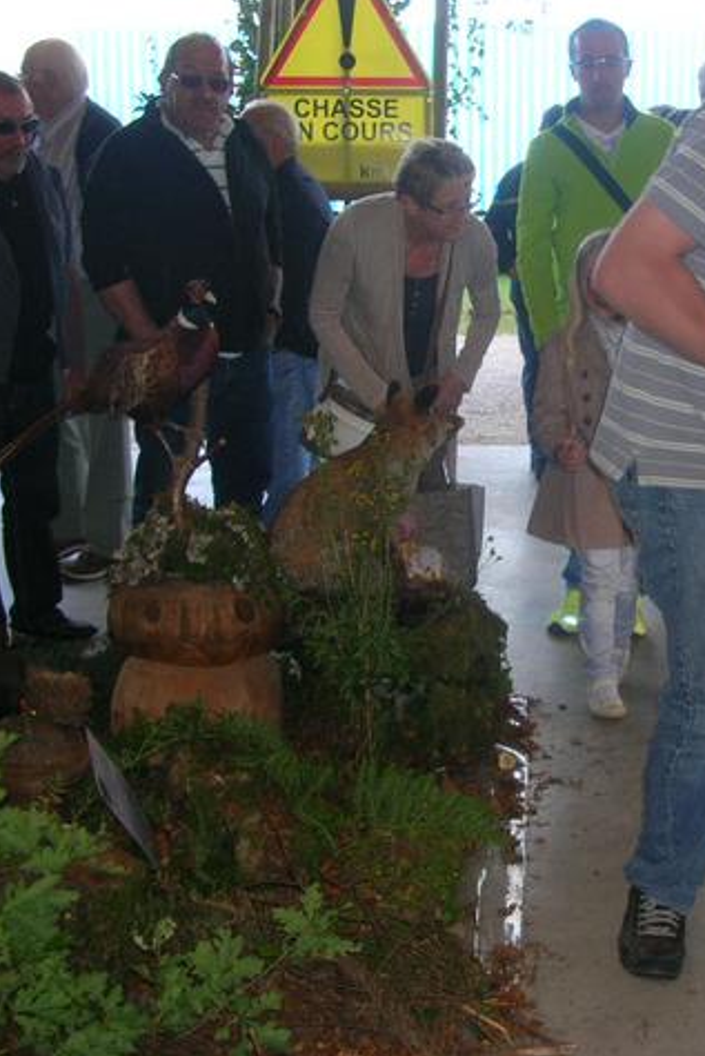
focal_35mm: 49
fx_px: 1438
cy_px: 529
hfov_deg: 26.7
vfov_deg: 40.3
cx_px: 623
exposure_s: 1/60.1
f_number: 2.8
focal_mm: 5.8
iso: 62
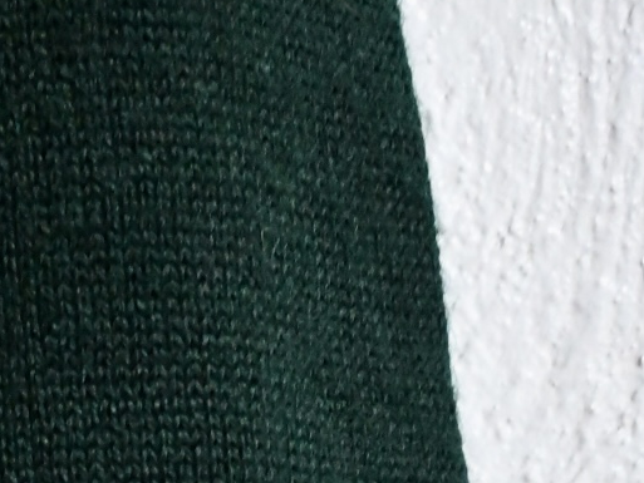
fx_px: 2723
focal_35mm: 146
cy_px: 1177
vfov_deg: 9.1
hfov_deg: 13.1
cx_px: -153
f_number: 4
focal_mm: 21
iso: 1000
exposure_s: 1/20
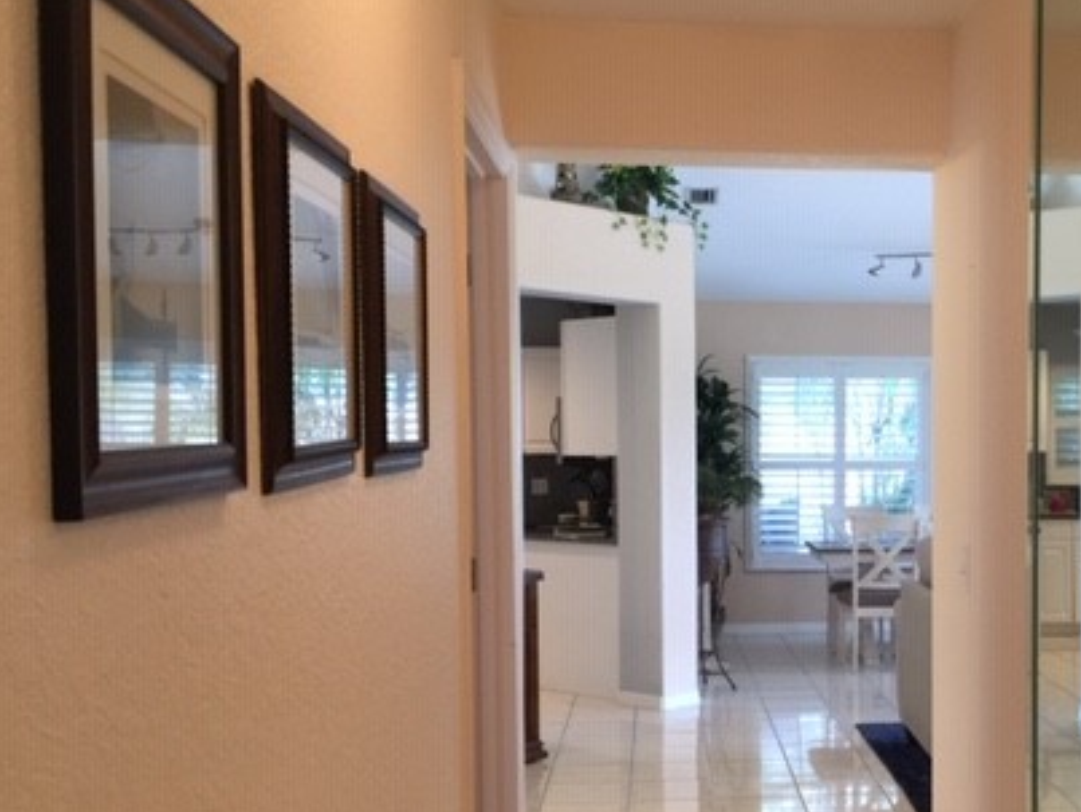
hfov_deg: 39.8
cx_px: 837
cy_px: 525
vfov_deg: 31.4
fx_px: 1438
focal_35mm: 46
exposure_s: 1/15
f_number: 2.2
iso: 50
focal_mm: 4.15
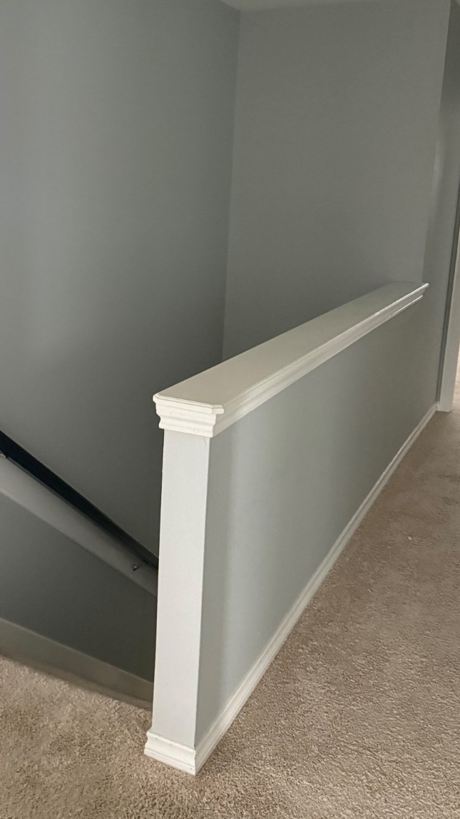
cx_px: 133
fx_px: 759
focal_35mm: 35
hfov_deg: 33.2
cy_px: 351
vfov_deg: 56.4
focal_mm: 6.76
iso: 800
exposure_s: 1/48
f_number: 1.78
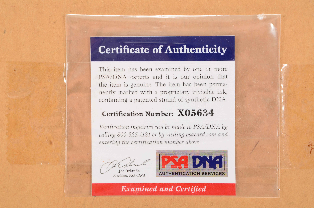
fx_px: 1371
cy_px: 104
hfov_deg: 13.1
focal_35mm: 158
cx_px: 157
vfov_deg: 8.7
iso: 200
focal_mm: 105
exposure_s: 1/160
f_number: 13
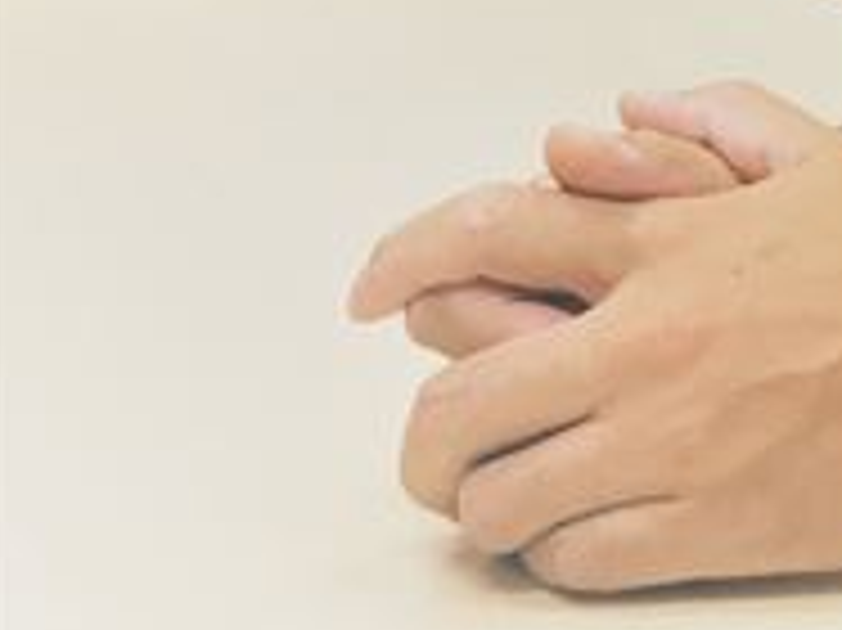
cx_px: 1774
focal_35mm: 124
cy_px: -576
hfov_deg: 13.3
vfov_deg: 11.0
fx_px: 3014
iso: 64
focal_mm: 4.15
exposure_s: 1/30
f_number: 2.2
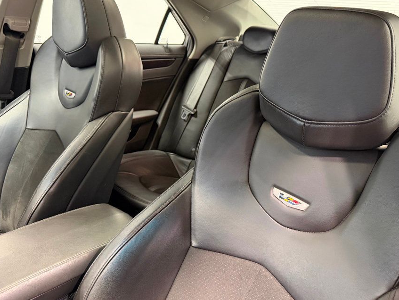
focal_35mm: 29
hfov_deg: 61.5
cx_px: 221
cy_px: 135
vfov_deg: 48.2
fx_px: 334
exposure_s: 1/60
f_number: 1.78
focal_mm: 6.76
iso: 500
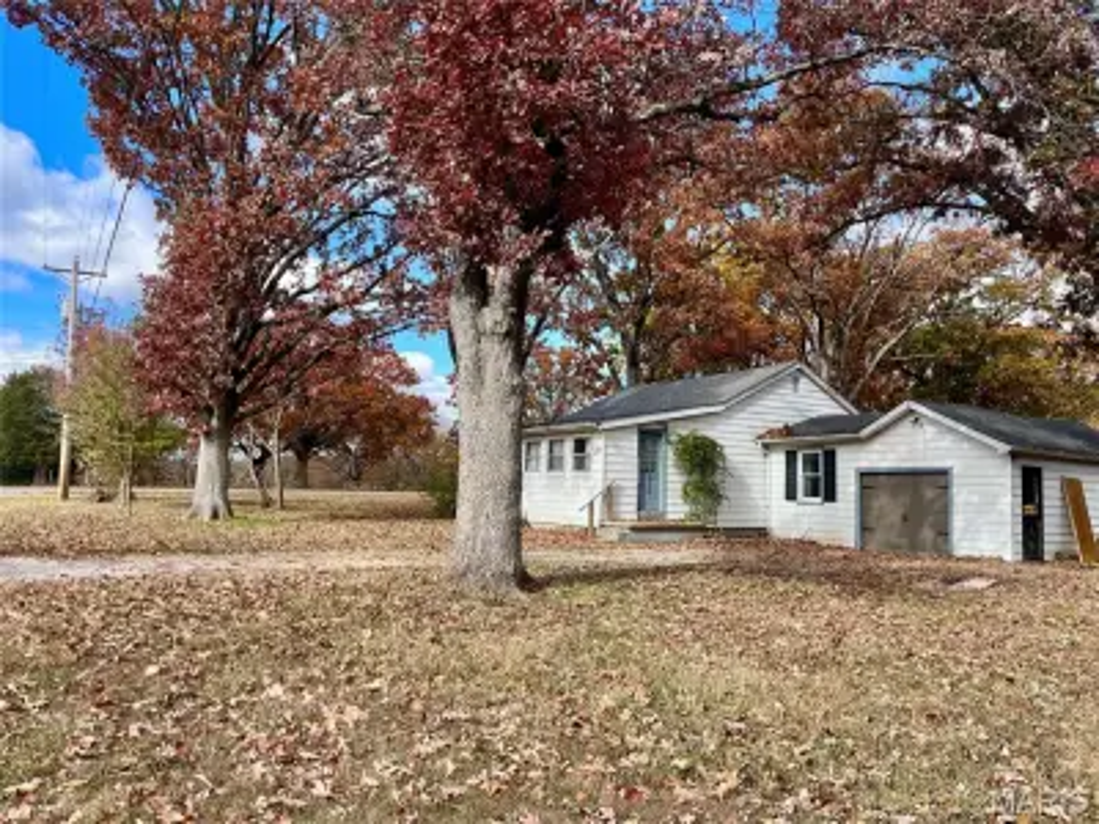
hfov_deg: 67.3
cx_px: 550
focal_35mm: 26
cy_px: 412
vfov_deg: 53.1
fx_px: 825
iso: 50
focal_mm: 5.1
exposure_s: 1/1199
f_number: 1.6
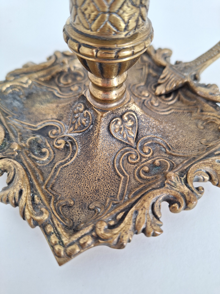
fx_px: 195
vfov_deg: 73.9
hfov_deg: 58.9
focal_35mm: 23
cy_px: 147
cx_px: 110
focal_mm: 5.54
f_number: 1.8
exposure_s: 1/50
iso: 64
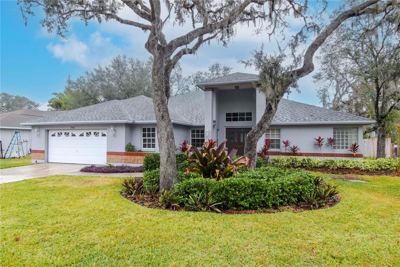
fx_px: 217
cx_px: 200
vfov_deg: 63.2
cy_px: 134
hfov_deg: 85.4
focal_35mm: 20
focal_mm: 13
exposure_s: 1/400
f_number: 8
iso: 1250
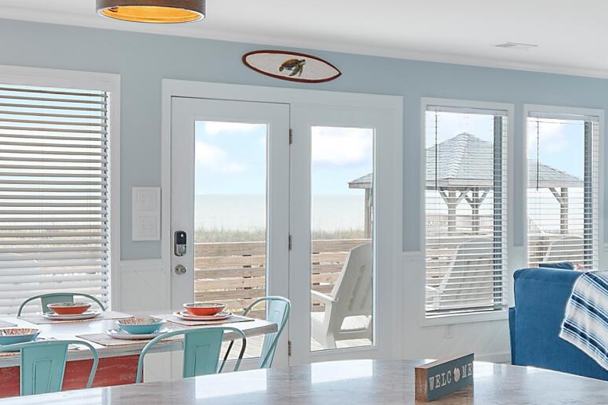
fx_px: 979
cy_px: 218
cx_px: 418
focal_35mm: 58
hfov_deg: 34.1
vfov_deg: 23.4
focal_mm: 10
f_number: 4.5
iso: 100
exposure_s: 1/15
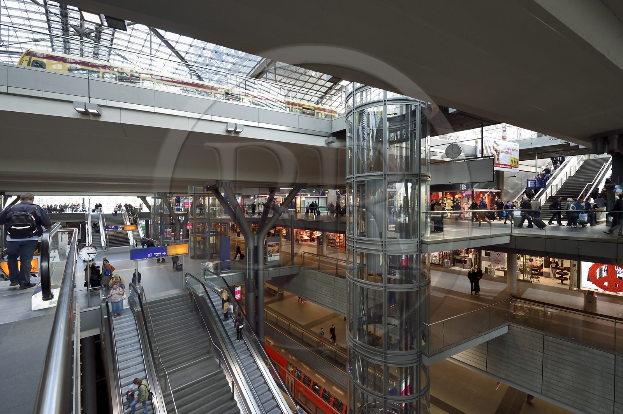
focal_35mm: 14
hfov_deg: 104.3
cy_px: 207
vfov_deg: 81.1
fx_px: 242
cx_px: 312
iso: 1600
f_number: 9
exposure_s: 1/50
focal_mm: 14
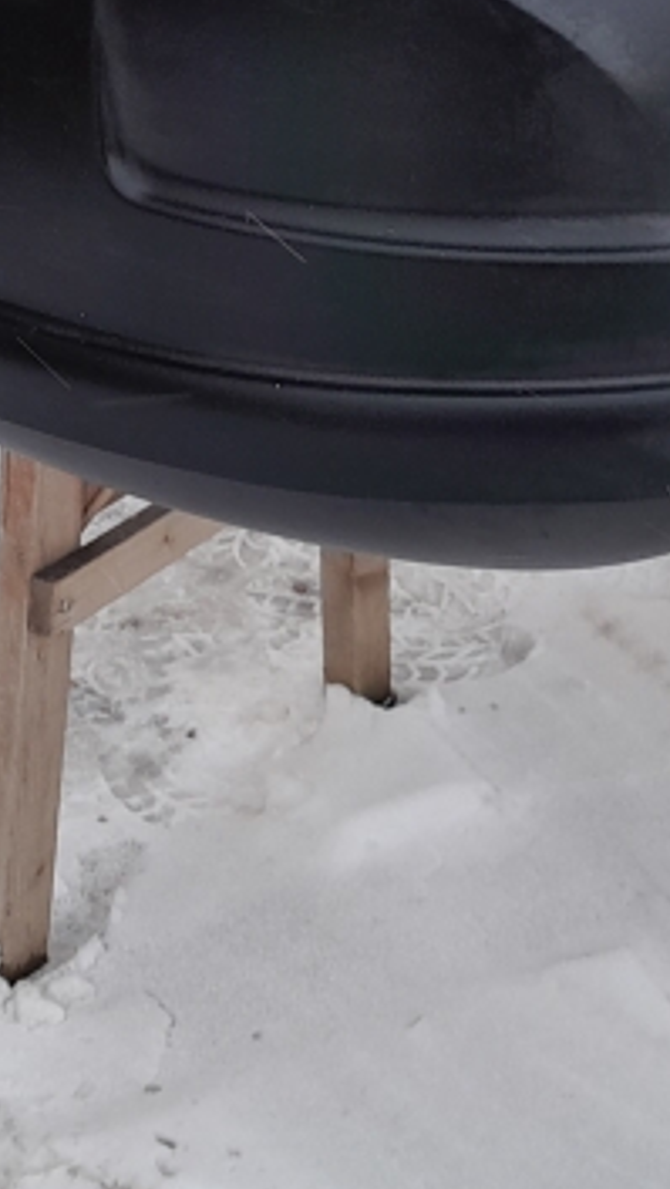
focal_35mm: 85
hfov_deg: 14.2
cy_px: 170
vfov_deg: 24.4
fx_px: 2680
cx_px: 512
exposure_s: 1/50
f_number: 1.8
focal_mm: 4
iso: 40
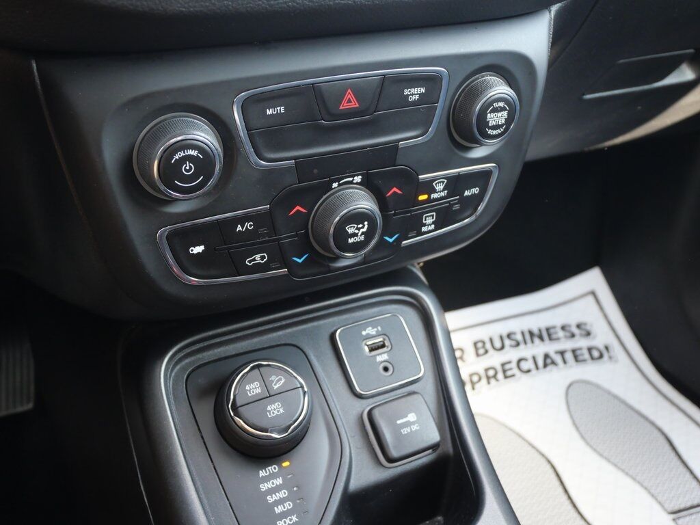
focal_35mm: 36
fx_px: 728
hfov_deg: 51.4
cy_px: 262
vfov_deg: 39.7
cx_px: 350
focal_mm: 18
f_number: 4.2
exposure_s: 1/60
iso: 1250
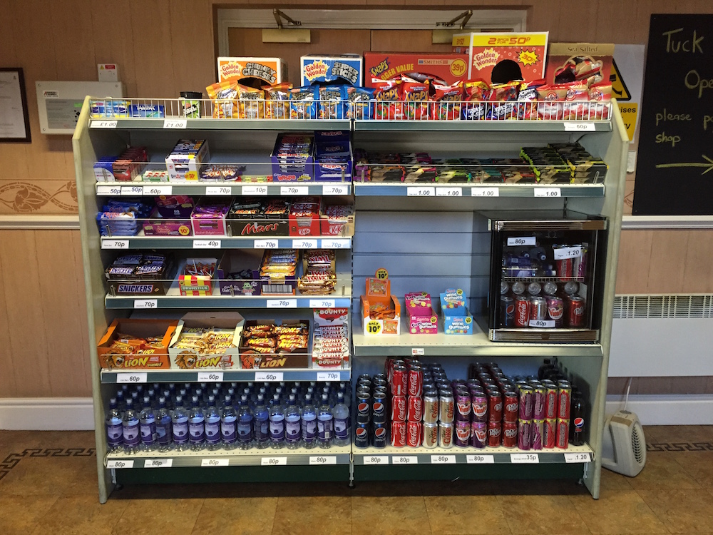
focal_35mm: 29
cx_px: 356
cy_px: 268
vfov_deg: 48.2
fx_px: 597
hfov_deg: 61.7
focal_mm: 4.15
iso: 160
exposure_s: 1/30
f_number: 2.2
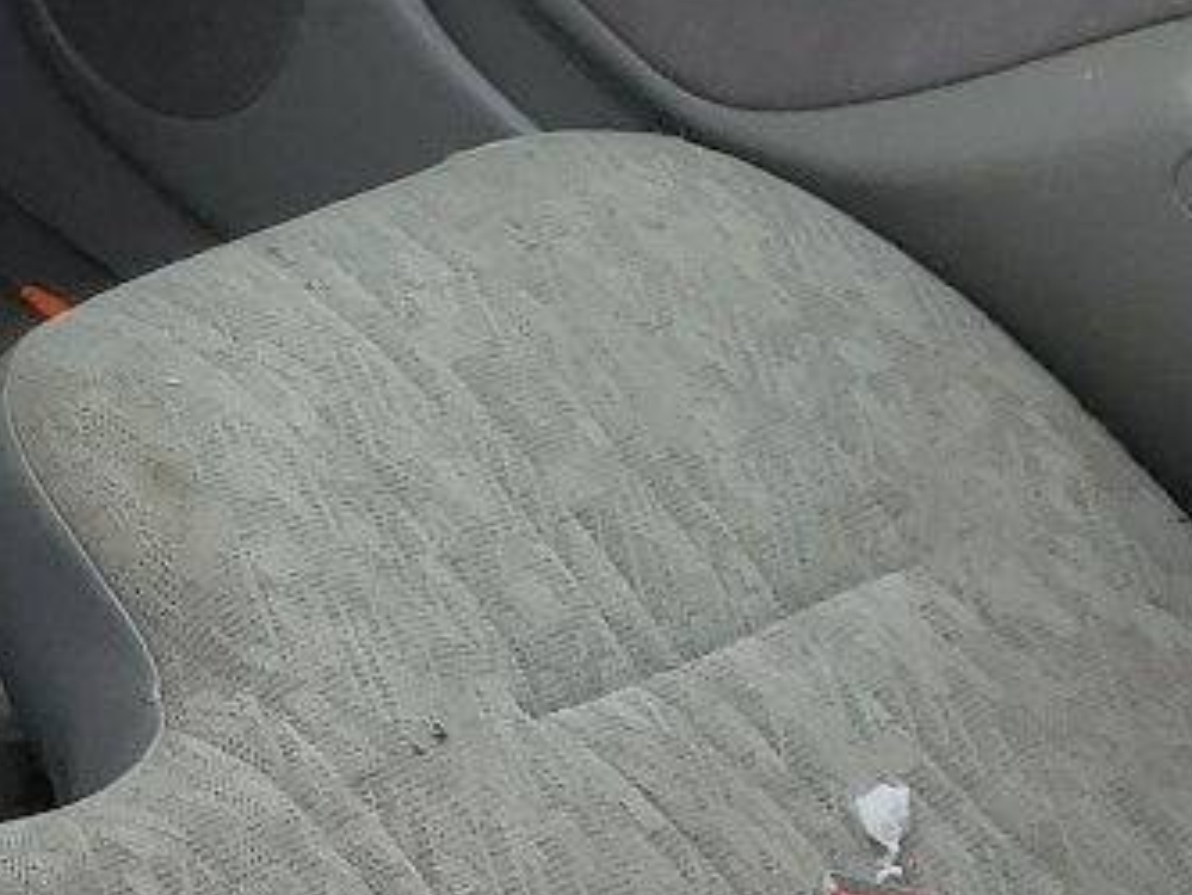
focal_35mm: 125
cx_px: -1156
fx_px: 4306
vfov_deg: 11.9
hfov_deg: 13.6
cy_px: 480
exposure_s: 1/625
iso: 50
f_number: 1.5
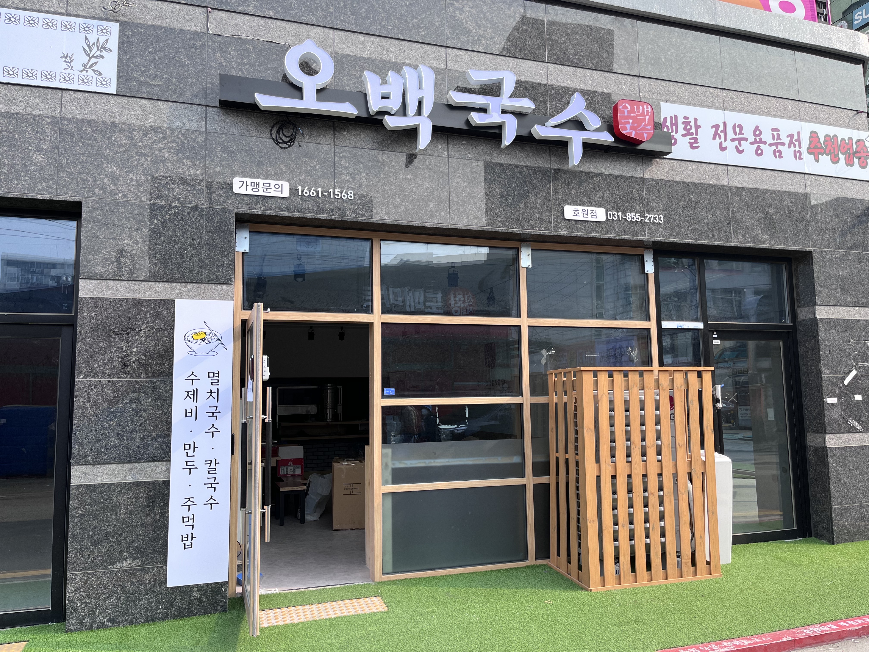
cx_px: 434
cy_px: 326
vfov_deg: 53.1
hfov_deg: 67.3
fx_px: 653
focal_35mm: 26
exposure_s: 1/742
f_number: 1.6
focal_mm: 5.1
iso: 50
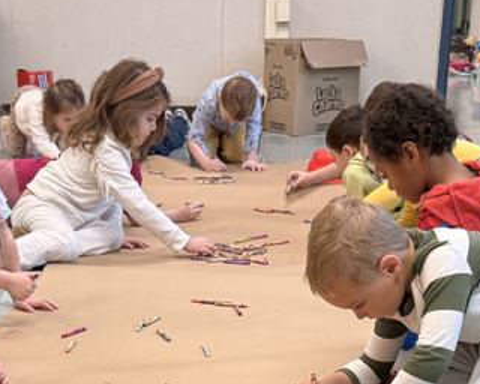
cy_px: 555
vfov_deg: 18.4
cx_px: 202
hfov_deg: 25.4
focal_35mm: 75
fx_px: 1065
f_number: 1.78
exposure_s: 1/120
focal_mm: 6.76
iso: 160
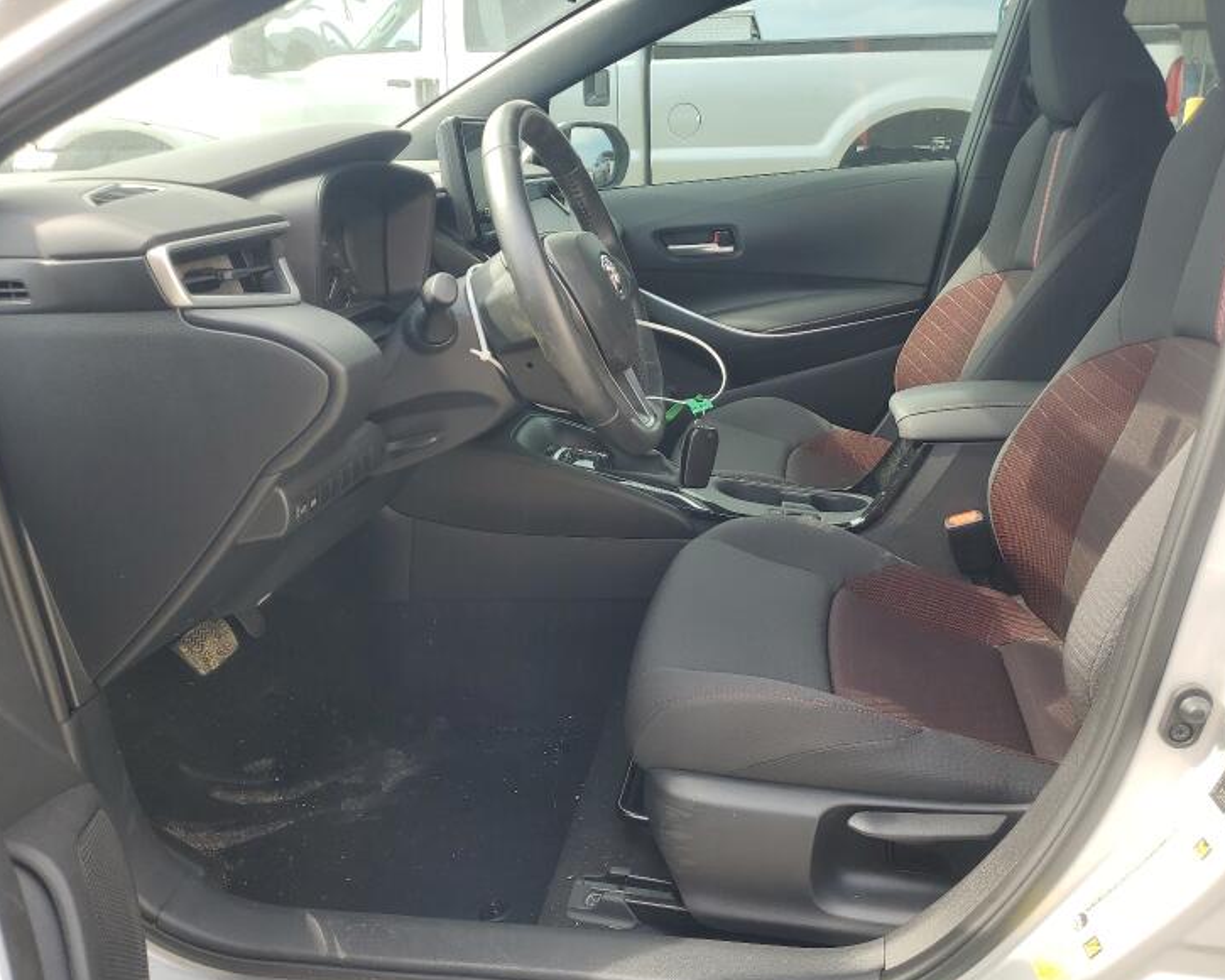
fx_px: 1015
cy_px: 504
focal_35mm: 28
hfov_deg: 62.2
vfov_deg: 51.5
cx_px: 639
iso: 50
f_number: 1.5
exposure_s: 1/303
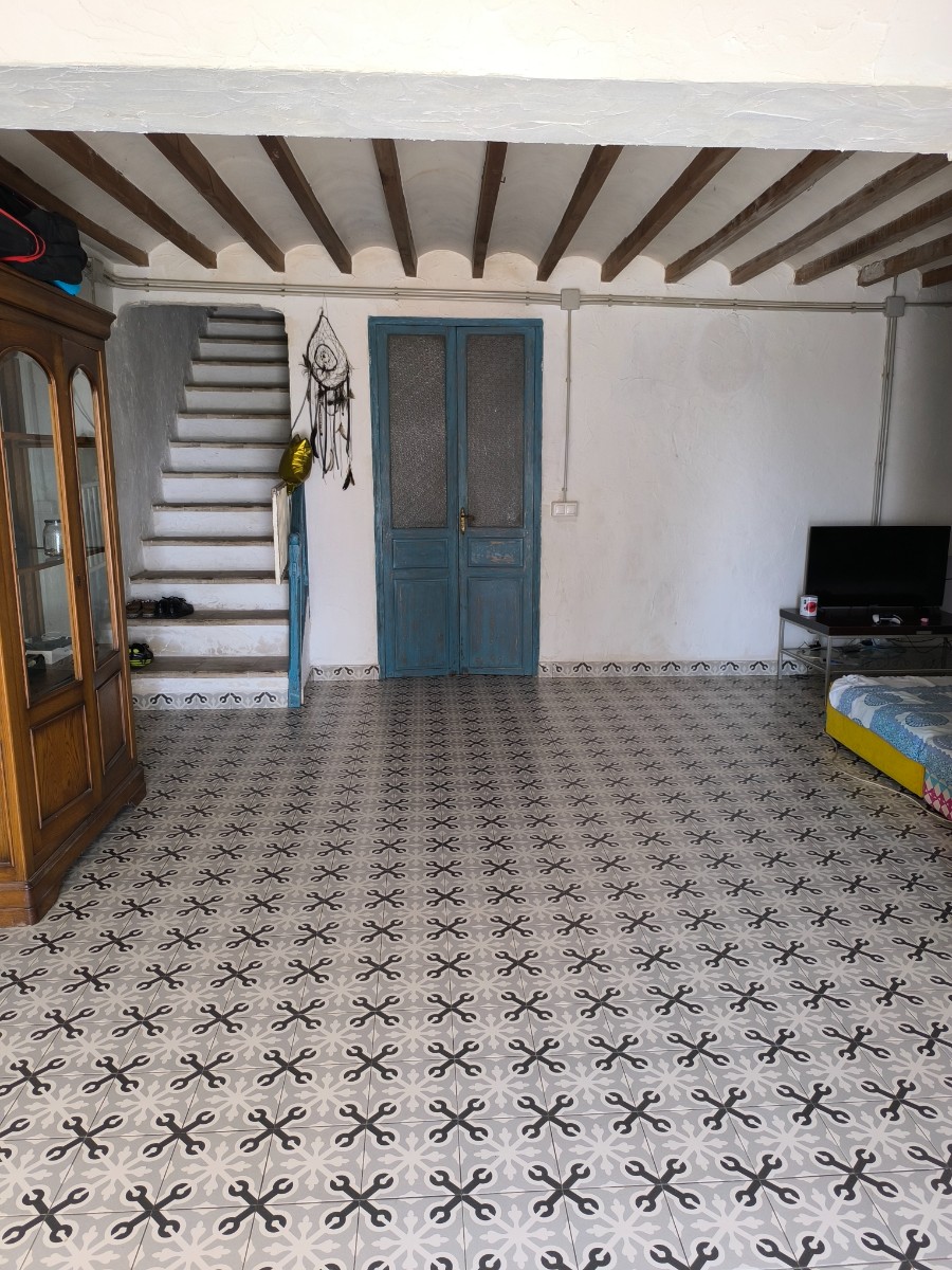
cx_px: 476
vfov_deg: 73.9
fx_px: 843
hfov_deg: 58.9
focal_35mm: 23
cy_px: 635
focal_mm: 6.14
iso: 320
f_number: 1.65
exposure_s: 1/100
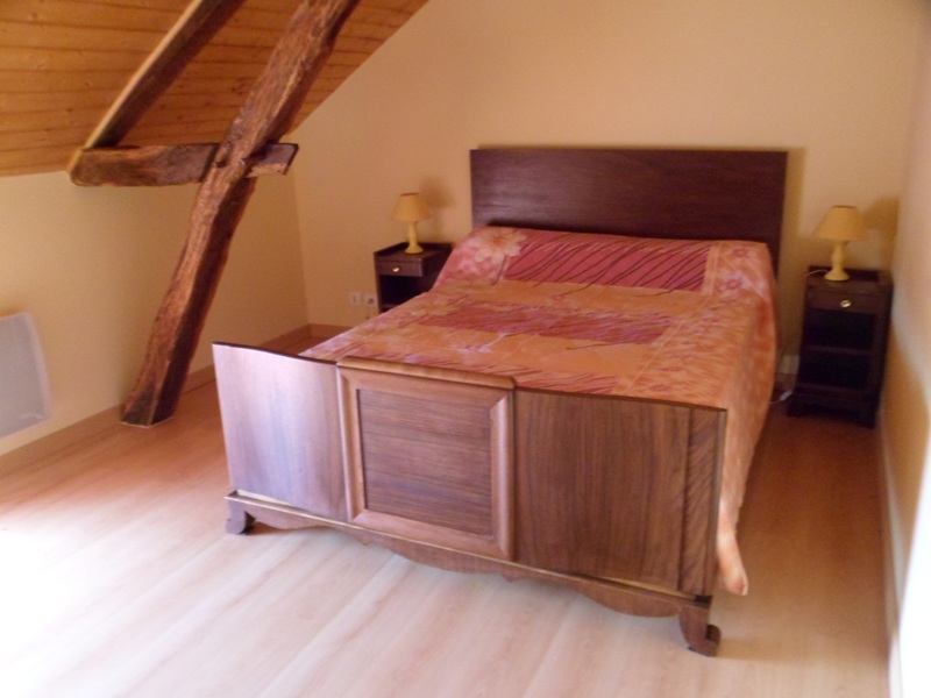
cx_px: 466
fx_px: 726
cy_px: 349
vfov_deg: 51.4
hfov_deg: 65.3
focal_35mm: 27
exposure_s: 1/4
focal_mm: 4.9
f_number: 3.3
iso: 400
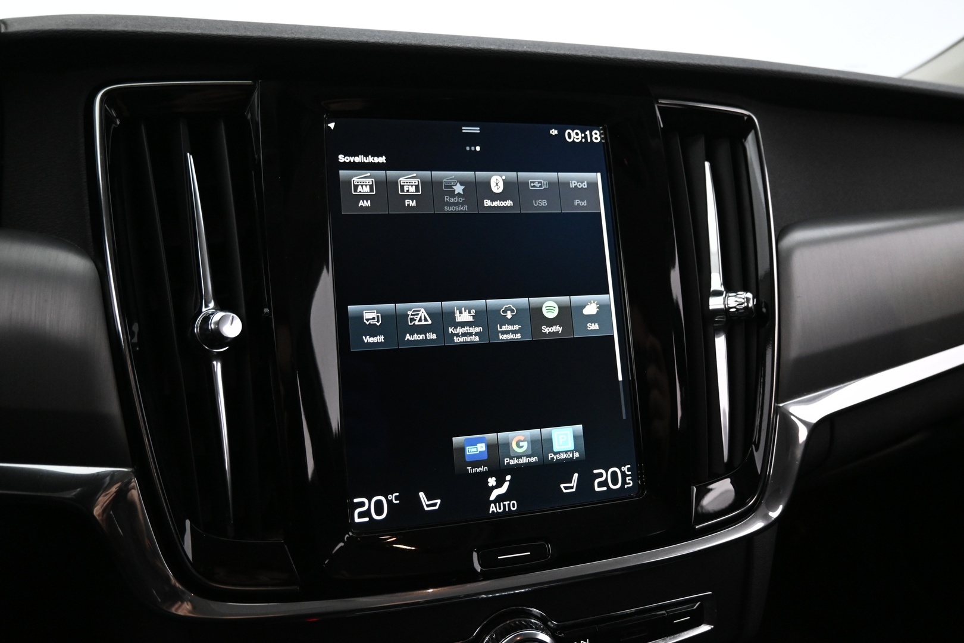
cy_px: 322
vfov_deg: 49.1
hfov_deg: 68.9
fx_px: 703
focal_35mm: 26
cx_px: 482
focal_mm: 17.5
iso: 2200
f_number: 3.5
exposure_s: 1/30
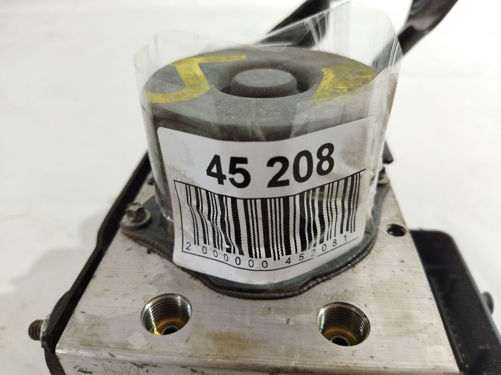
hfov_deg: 65.3
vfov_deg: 51.4
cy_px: 188
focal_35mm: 27
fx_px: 391
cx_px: 250
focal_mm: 4.71
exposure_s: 1/50
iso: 194
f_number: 1.79
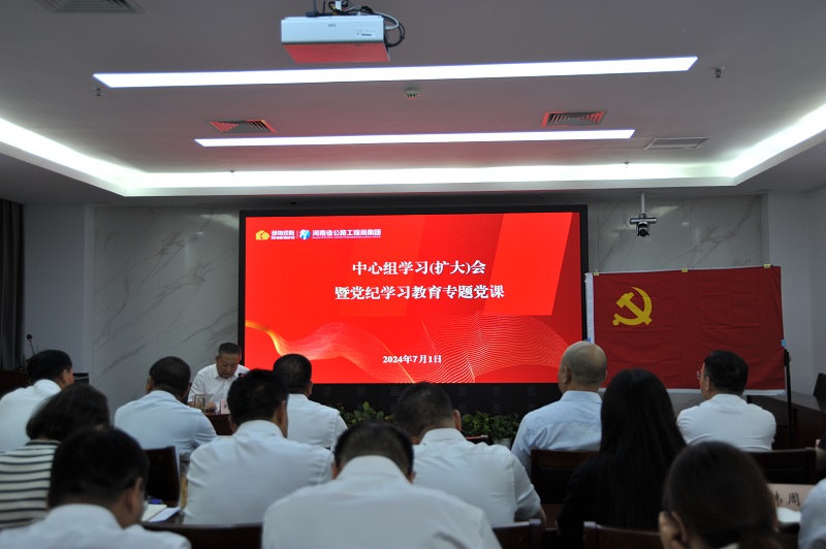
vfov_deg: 33.3
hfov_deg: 48.5
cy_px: 274
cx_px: 413
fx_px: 917
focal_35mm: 40
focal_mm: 40
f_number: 4.2
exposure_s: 1/80
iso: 500
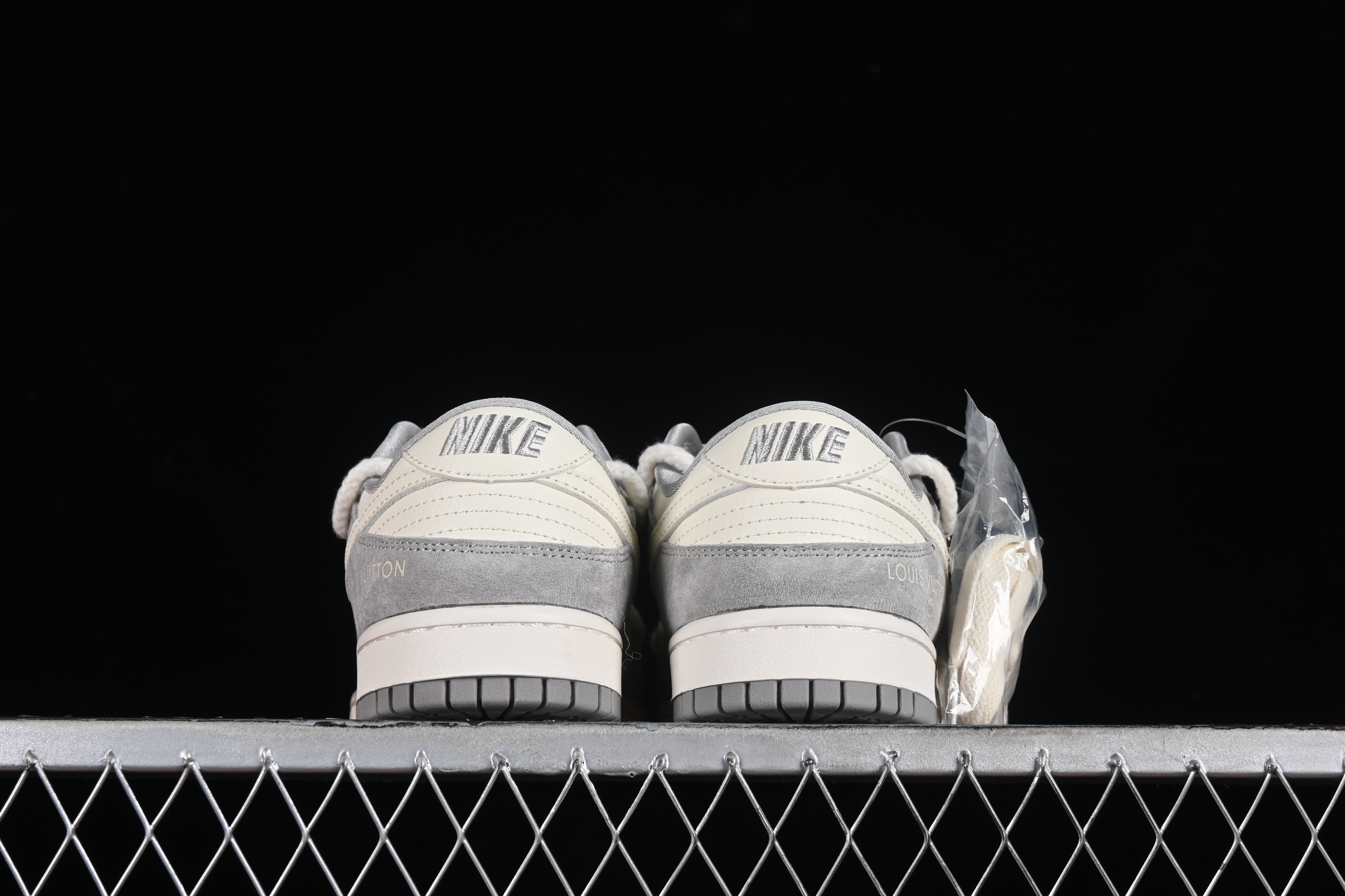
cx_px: 672
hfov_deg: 27.0
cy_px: 448
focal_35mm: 75
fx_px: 2802
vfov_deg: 18.2
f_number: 8
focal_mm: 50
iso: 160
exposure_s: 1/80
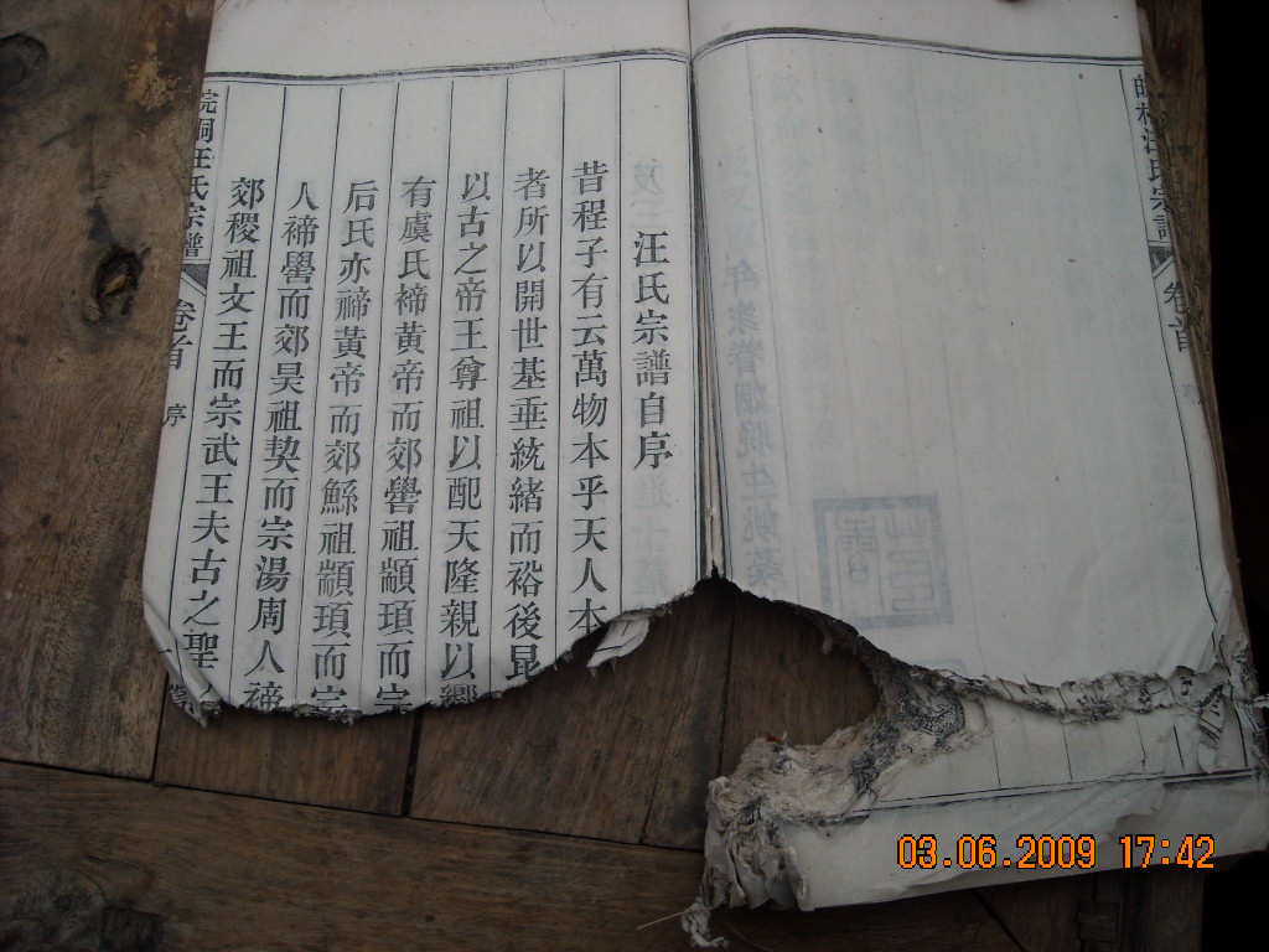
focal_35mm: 35
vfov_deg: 40.7
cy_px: 476
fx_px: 1283
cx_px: 634
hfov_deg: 52.6
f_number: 2.8
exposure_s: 1/184
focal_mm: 5.7
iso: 64
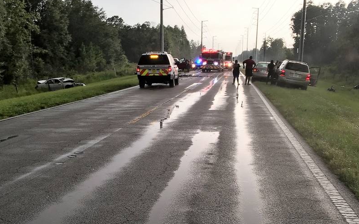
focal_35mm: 31
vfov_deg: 40.5
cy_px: 132
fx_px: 303
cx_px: 179
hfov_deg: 61.2
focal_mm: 4.15
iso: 25
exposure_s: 1/121
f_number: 2.2
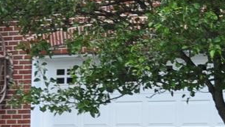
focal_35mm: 273
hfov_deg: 7.3
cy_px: -2
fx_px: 1628
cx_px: 584
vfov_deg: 4.4
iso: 200
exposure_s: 1/200
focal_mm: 26
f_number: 7.1
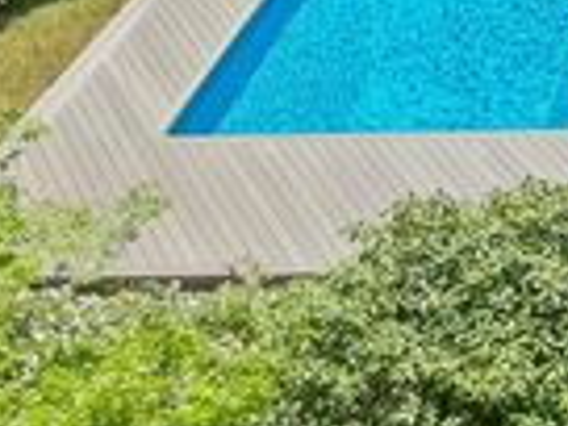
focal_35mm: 88
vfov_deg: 16.3
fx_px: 1444
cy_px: -44
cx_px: 936
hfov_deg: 18.7
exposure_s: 1/100
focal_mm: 4.39
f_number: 2.8
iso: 100
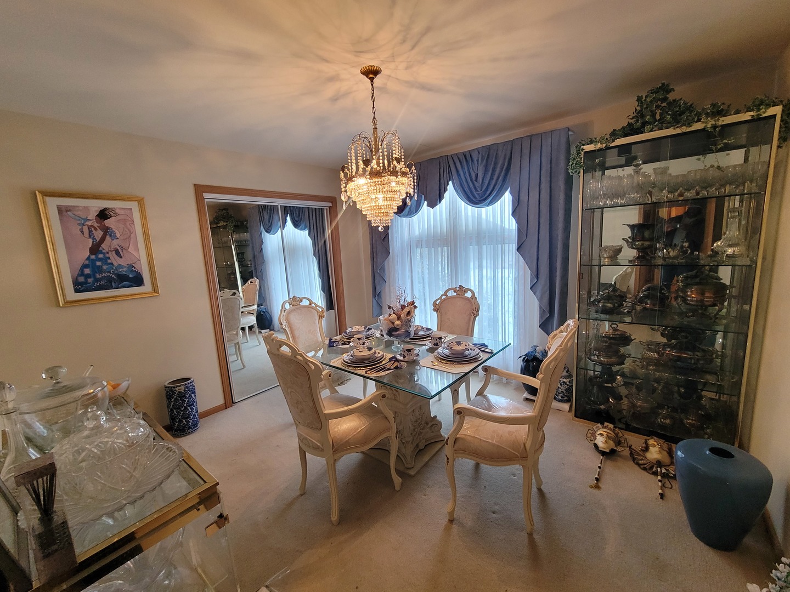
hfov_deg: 106.2
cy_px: 296
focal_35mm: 13
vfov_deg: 89.9
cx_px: 395
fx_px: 297
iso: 320
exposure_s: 1/60
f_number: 2.2
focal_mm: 2.2
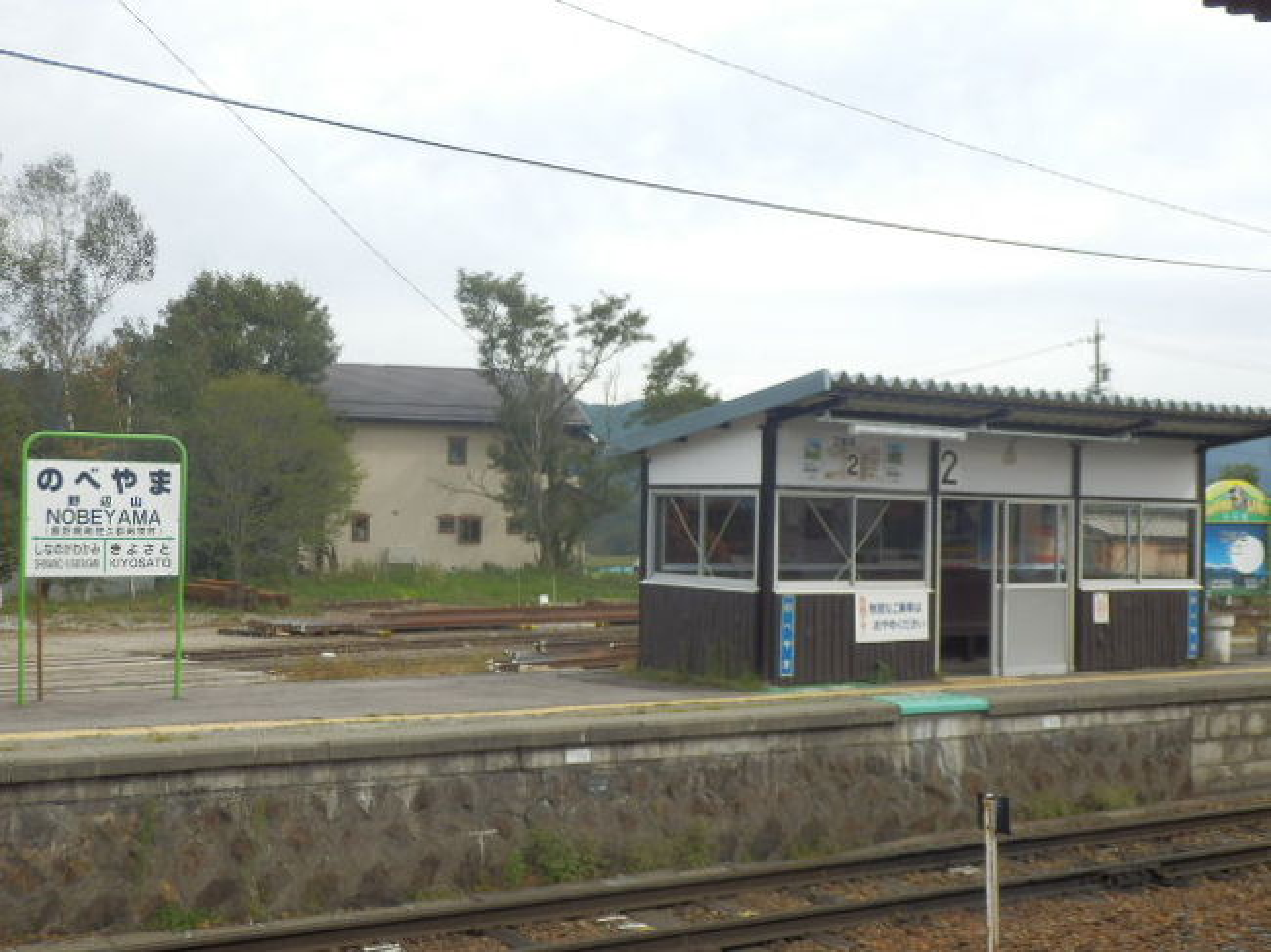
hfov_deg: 37.5
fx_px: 1872
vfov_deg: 28.5
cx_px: 636
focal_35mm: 51
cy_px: 476
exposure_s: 1/320
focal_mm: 9.1
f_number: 4.4
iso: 80
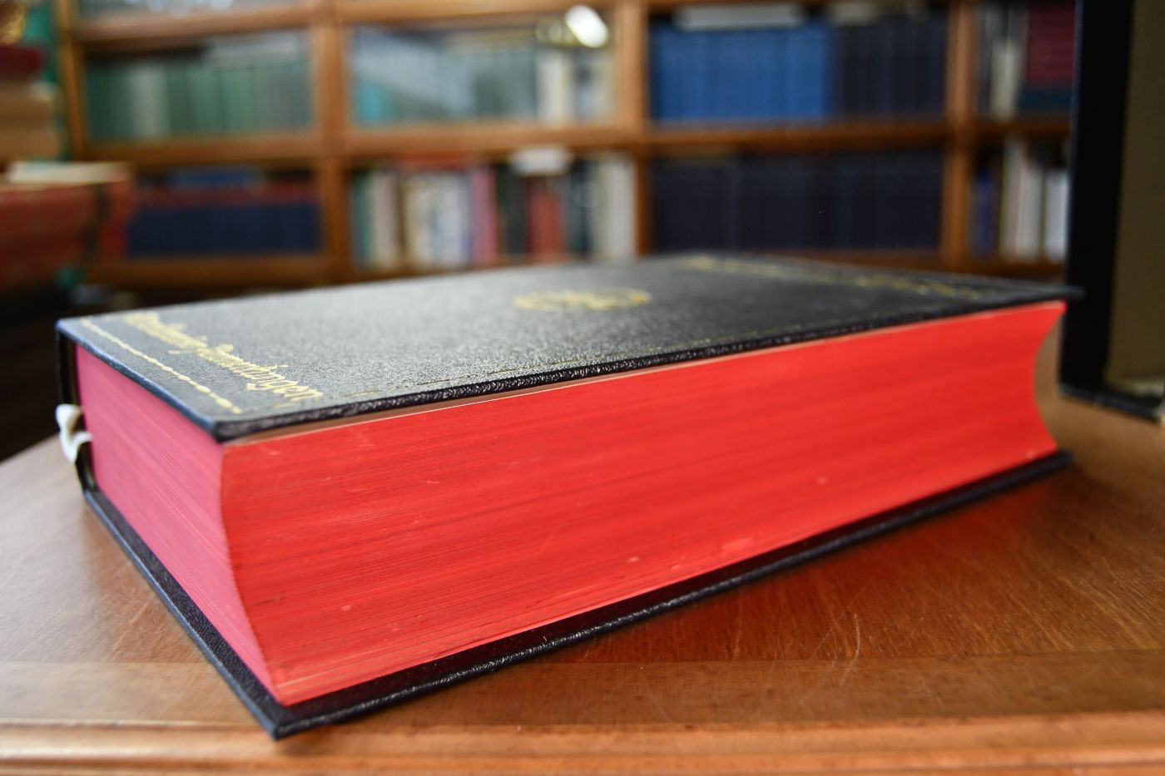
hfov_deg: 57.2
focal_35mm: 33
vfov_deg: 40.0
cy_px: 388
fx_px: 1068
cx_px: 582
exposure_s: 1/125
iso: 1100
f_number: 3.5
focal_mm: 22
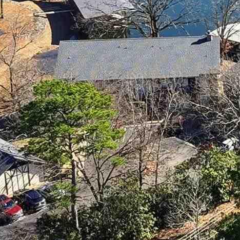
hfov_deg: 12.3
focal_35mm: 136
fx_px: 1067
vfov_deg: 12.8
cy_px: 49
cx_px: 338
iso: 300
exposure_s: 1/5000
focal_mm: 8.7
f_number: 1.8
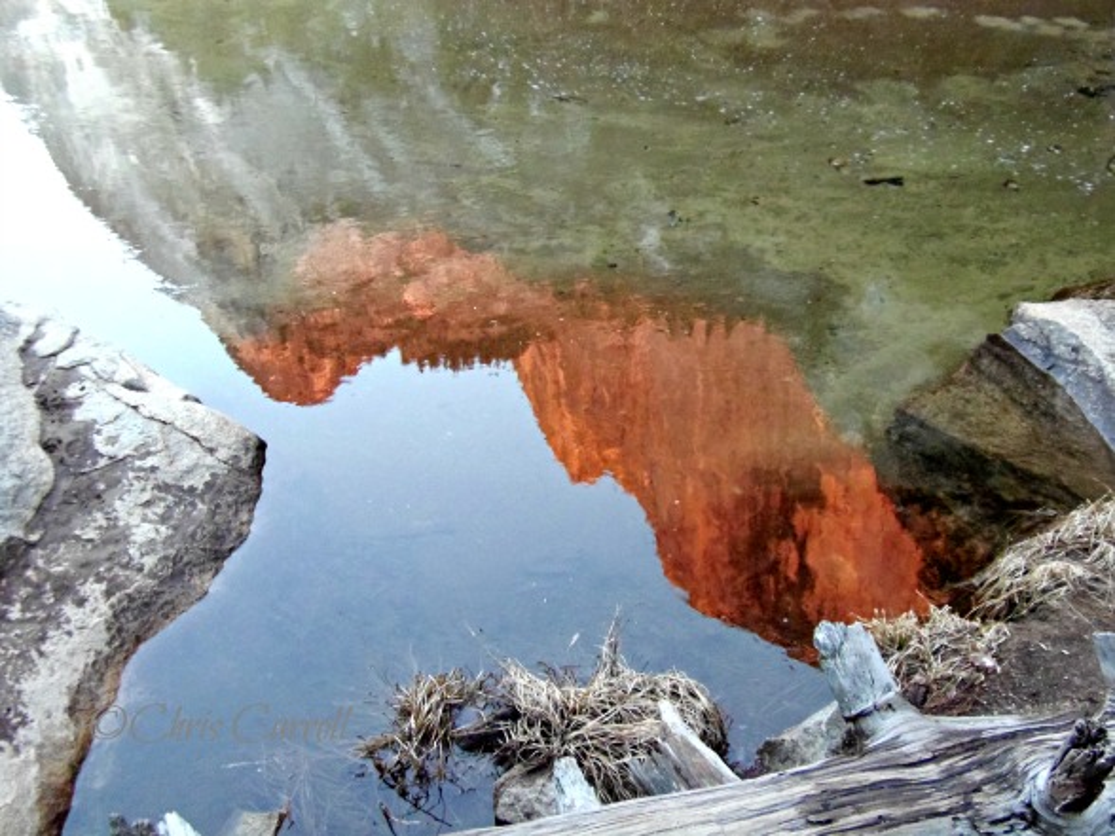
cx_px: 558
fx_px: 1127
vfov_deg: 40.7
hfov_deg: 52.6
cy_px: 418
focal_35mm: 35
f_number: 3.4
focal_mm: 6.5
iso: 400
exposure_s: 1/10
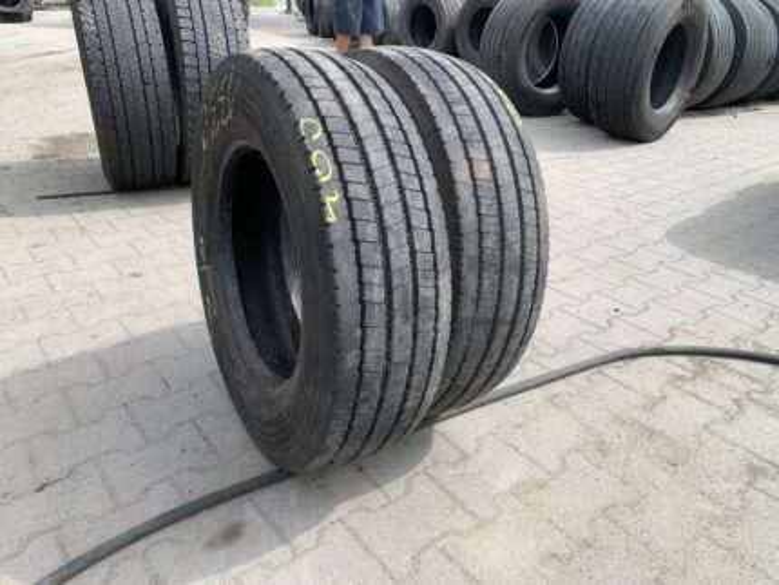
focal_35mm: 26
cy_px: 292
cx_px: 390
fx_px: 585
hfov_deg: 67.3
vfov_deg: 53.1
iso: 25
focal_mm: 4.25
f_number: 1.8
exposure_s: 1/972
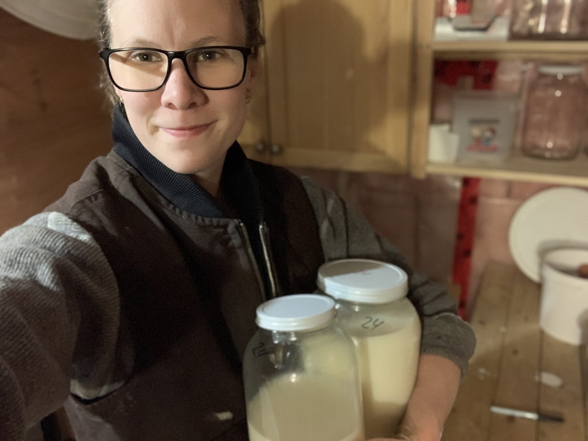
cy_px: 220
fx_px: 544
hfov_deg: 56.8
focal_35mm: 32
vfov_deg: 44.2
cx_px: 294
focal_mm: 2.87
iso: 500
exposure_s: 1/24
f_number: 2.2
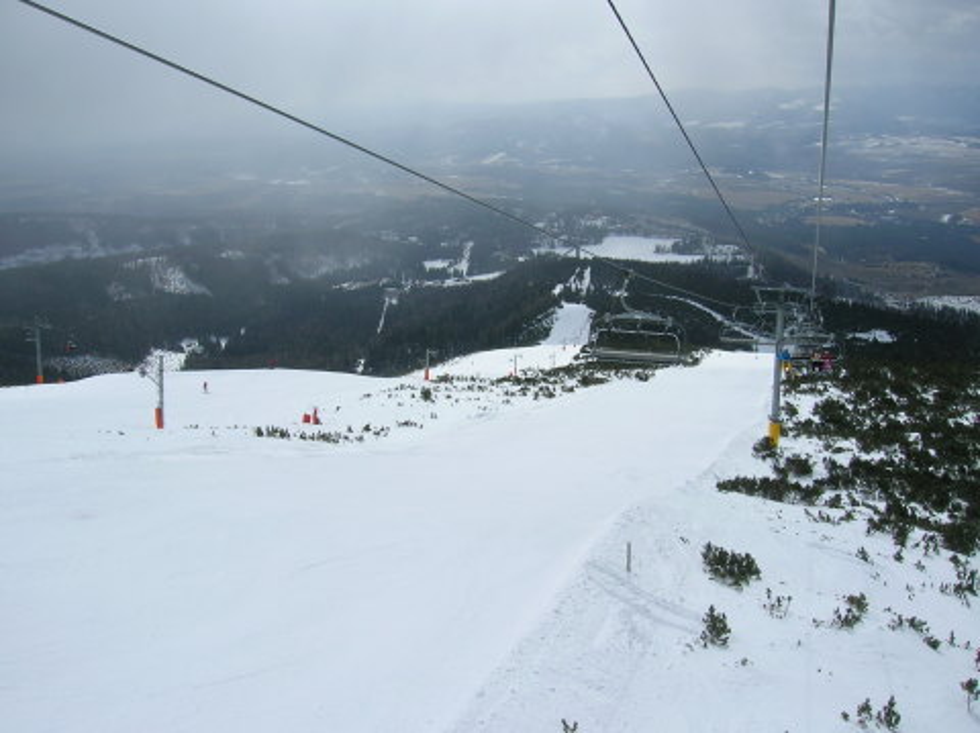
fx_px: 962
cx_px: 490
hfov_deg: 54.0
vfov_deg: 41.7
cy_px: 366
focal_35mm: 34
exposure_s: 1/1014
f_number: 4.9
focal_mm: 5.7
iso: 50
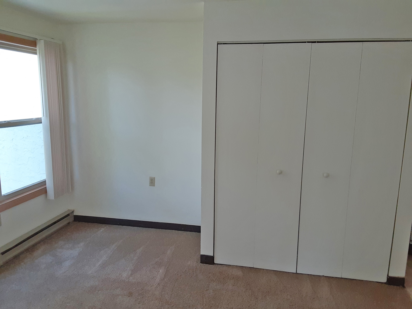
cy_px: 154
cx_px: 206
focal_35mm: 27
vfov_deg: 51.4
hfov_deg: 65.3
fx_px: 321
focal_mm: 2.91
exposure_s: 1/60
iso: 125
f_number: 1.9
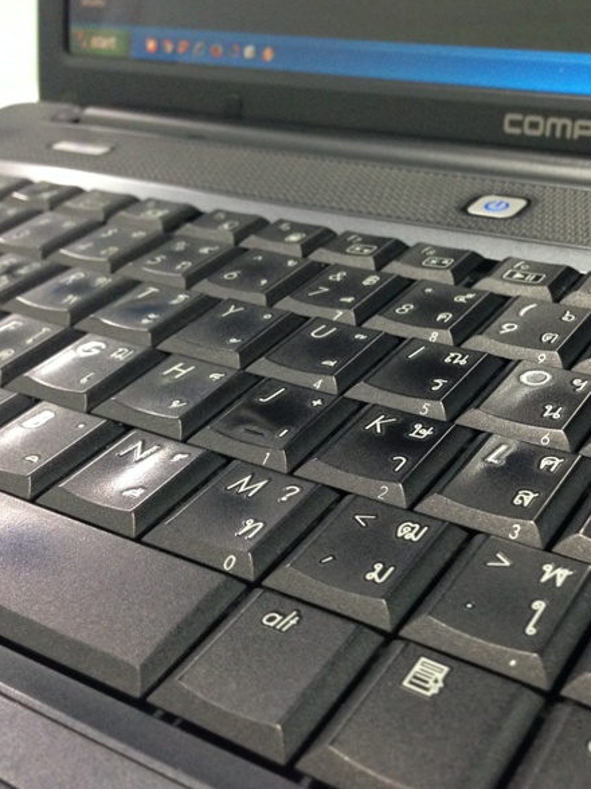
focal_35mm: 45
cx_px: 446
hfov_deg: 31.6
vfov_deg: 42.1
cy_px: 392
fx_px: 1025
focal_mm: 4.12
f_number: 2.4
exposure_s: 1/20
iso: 200
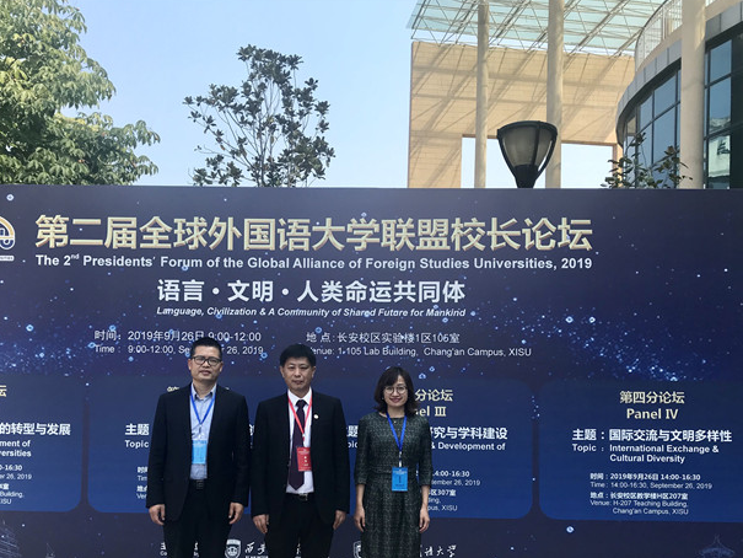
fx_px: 794
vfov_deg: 38.3
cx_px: 321
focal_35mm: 37
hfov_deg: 50.0
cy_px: 361
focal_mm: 3.99
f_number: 1.8
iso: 20
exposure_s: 1/903
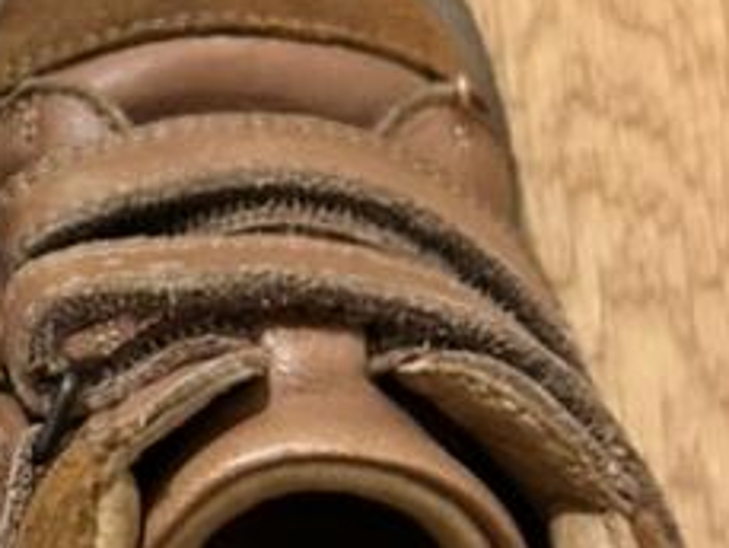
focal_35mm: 114
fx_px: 2402
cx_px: -146
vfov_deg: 13.0
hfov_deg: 16.5
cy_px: 393
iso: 500
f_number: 1.5
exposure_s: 1/50
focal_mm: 5.7
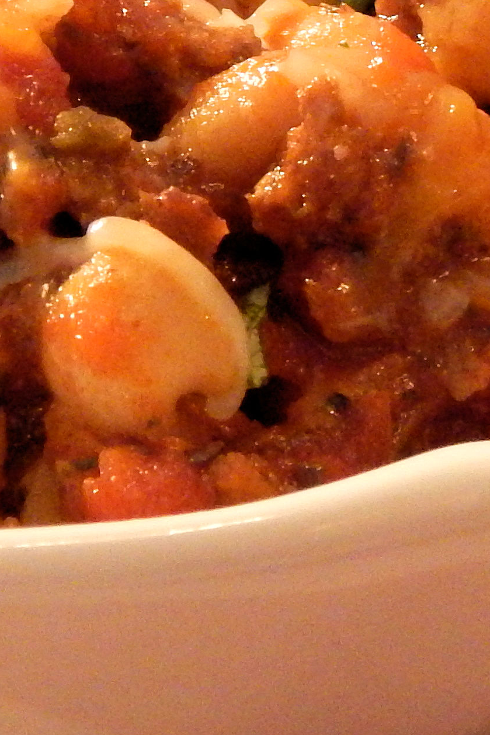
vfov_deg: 5.7
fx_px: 7307
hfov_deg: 3.8
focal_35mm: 358
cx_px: 340
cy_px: 68
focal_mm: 16.6
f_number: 4.4
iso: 200
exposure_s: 1/8
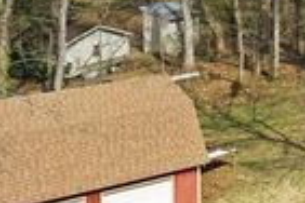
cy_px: 85
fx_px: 839
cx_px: 467
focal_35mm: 99
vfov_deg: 13.8
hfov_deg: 18.2
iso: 100
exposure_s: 1/400
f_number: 5.6
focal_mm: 10.3
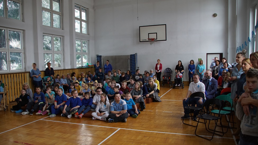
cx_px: 128
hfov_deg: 66.1
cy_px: 82
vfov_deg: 40.1
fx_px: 198
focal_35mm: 29
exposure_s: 1/160
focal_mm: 18
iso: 500
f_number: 4
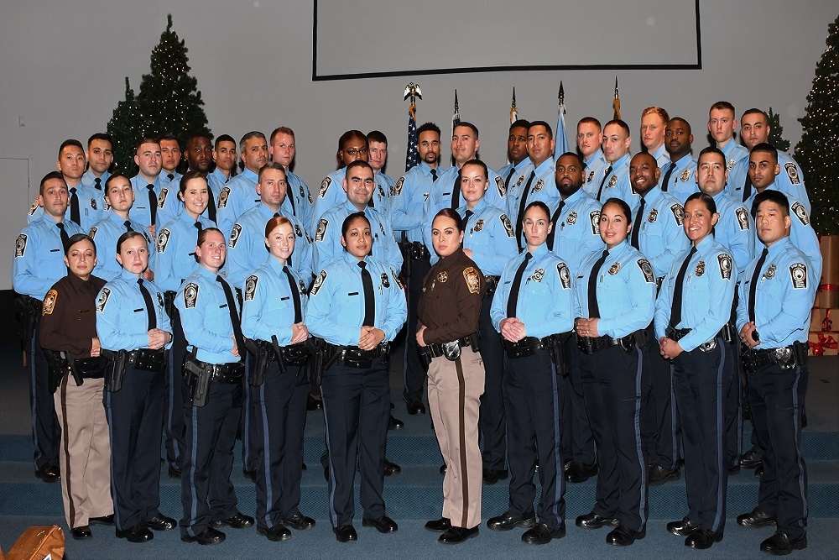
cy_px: 280
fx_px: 699
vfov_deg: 43.6
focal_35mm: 30
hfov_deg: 61.9
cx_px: 420
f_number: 7.1
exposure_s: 1/60
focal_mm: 20
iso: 400
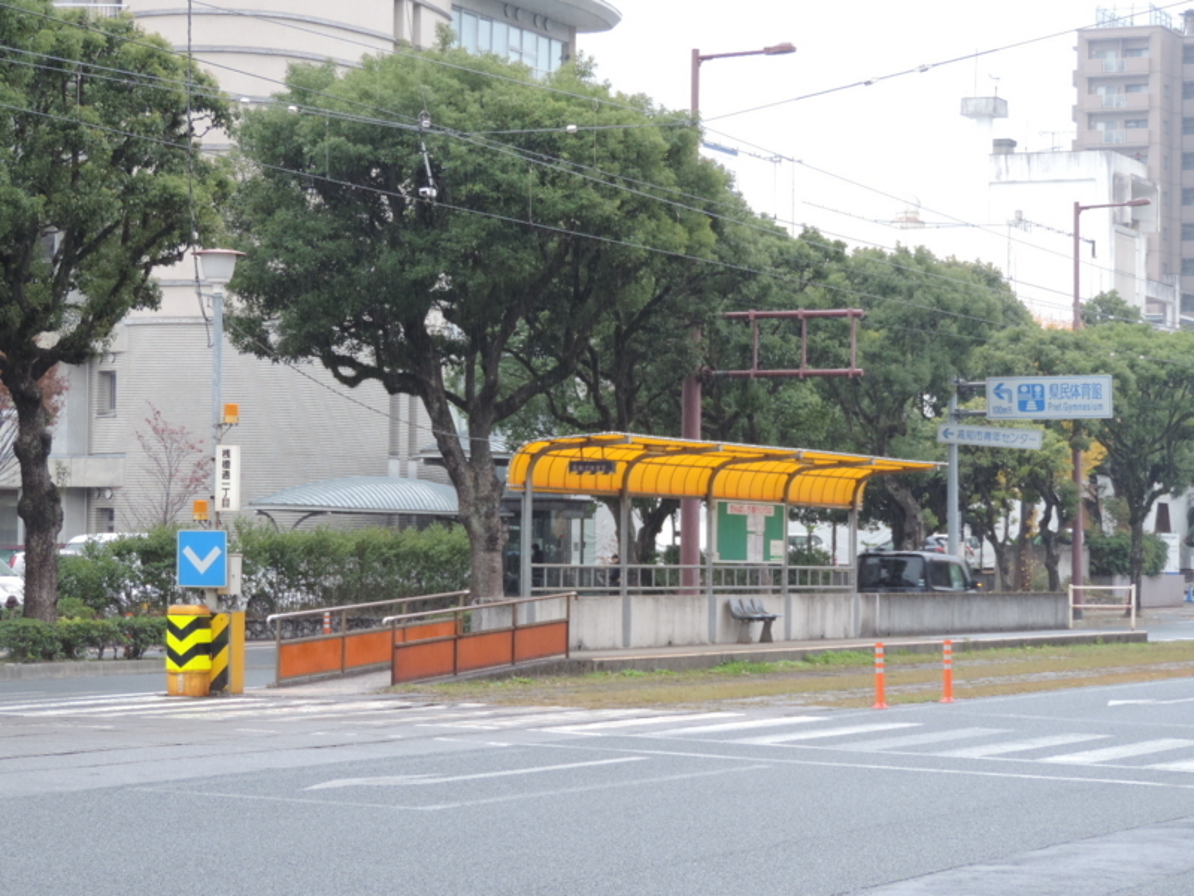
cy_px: 448
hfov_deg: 19.6
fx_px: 3449
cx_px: 597
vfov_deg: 14.8
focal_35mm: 100
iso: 200
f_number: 4.1
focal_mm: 17.8
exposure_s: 1/100
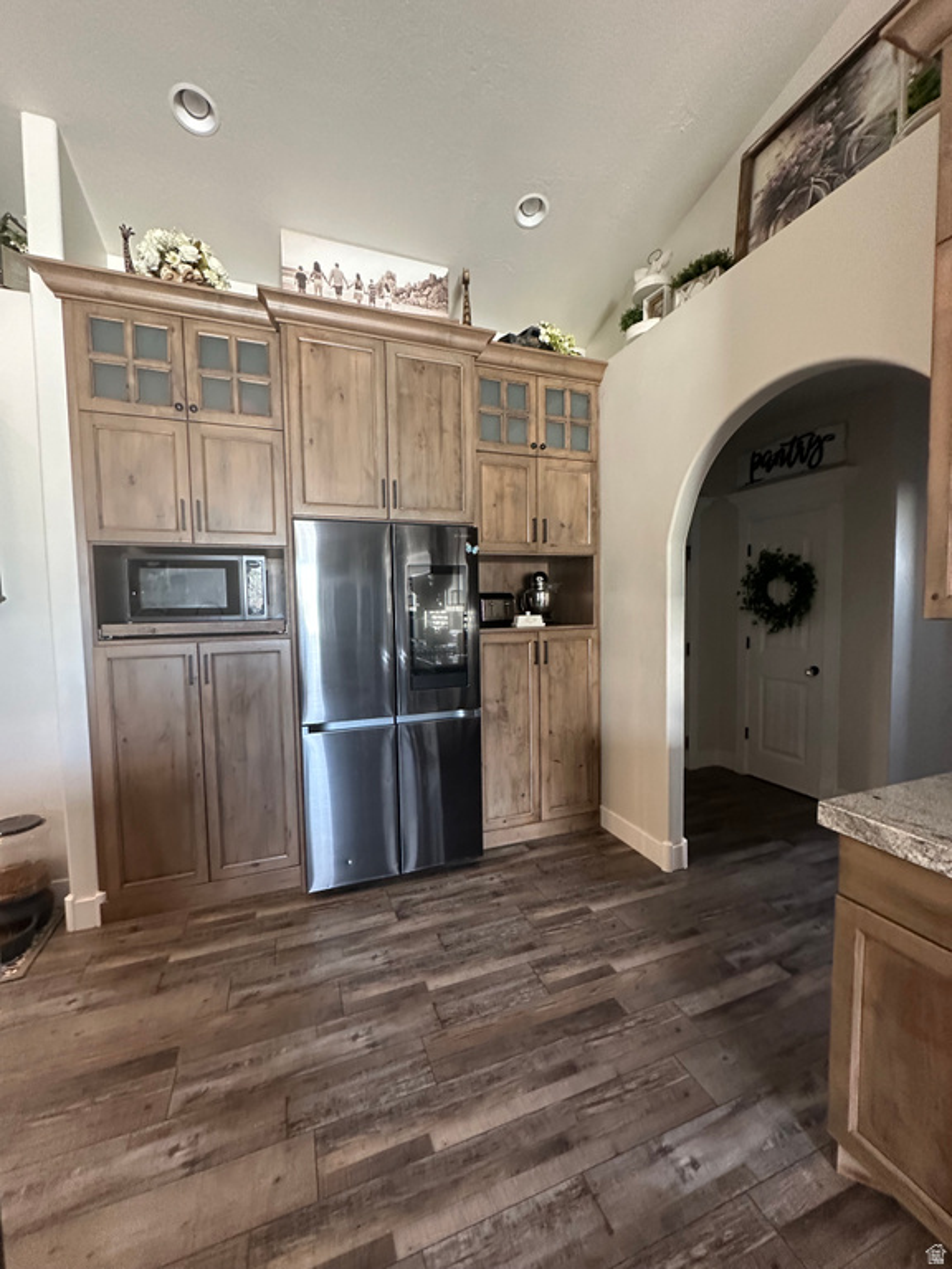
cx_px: 476
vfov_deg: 102.1
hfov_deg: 85.7
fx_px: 513
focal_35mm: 14
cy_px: 634
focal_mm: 2.22
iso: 640
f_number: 2.2
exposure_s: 1/60
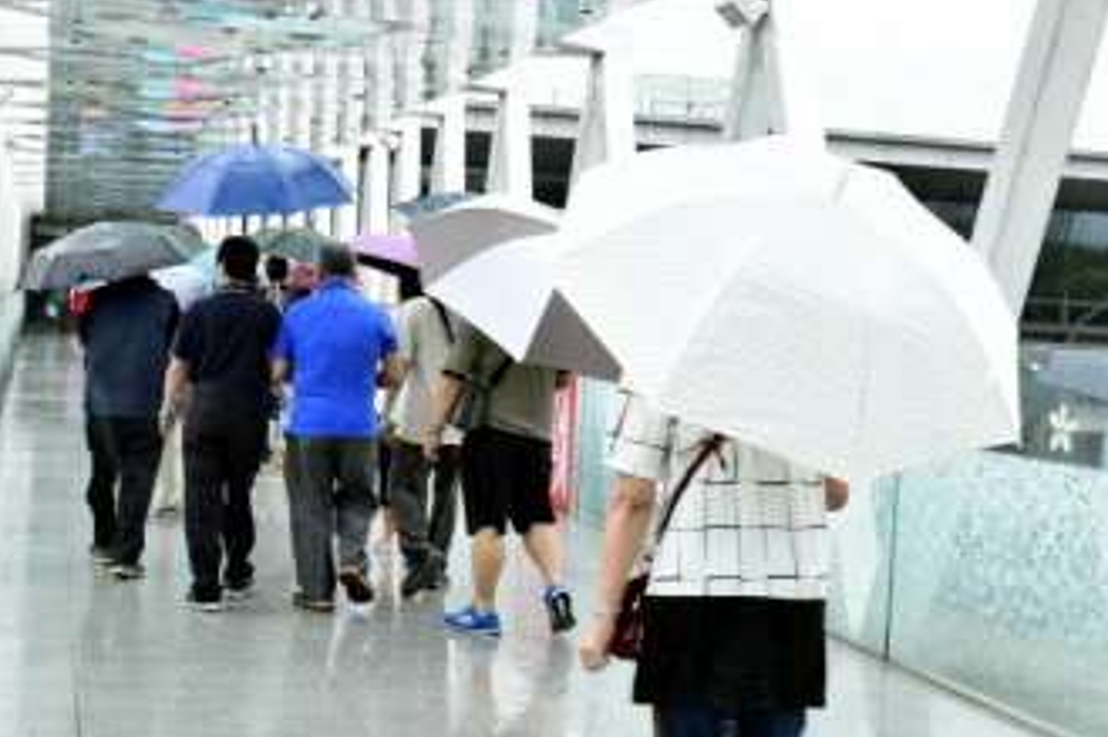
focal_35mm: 56
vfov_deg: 24.1
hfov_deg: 35.6
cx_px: 471
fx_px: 1723
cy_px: 298
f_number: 6.3
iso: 200
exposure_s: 1/80
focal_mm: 24
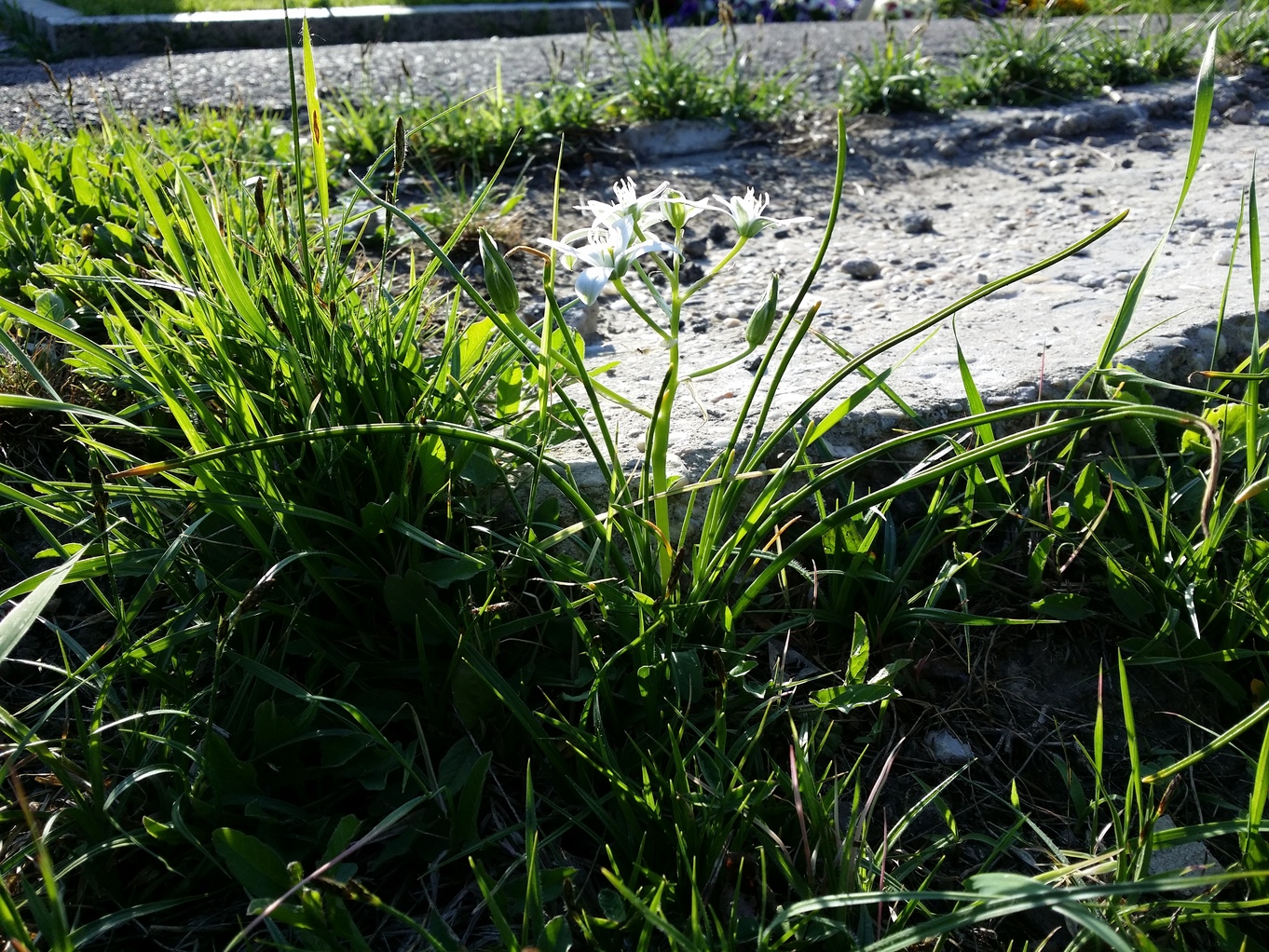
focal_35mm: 31
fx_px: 1137
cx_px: 634
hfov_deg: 58.3
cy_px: 476
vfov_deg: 45.5
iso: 50
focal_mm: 4.13
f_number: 2.2
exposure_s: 1/522
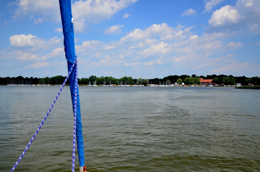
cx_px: 130
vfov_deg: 36.7
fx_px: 259
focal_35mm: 36
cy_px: 86
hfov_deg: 53.2
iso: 1000
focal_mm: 24
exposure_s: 1/8000
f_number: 4.5
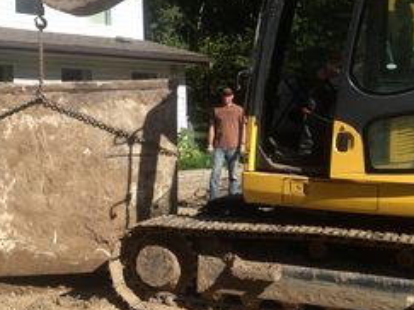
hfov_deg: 24.4
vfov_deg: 18.4
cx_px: 166
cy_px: 100
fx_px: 956
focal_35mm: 80
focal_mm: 4.28
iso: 50
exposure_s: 1/1381
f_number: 2.4
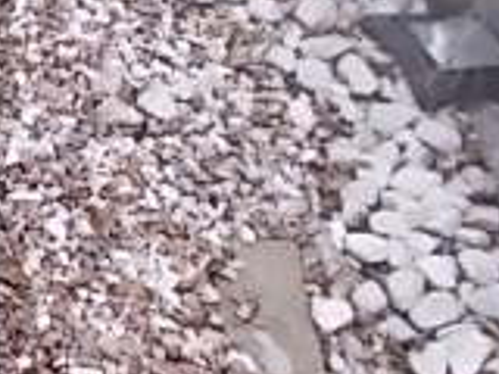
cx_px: -412
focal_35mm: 104
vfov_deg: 13.8
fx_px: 1499
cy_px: -90
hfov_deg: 15.9
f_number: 3.2
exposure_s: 1/160
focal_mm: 4.6
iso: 80
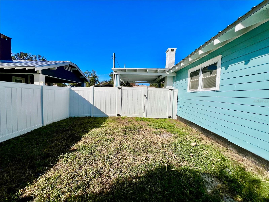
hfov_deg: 106.2
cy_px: 101
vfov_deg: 89.9
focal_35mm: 13
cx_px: 134
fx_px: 101
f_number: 1.8
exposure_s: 1/4065
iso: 32
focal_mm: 1.57
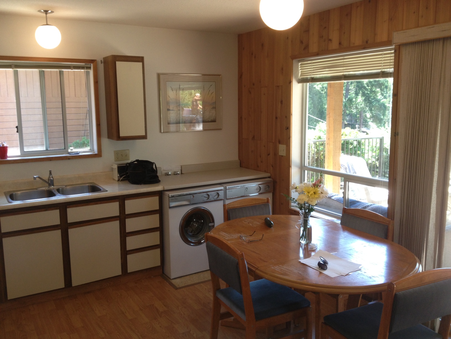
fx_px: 456
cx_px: 226
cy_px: 170
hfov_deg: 52.6
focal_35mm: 35
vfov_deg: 40.7
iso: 80
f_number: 2.4
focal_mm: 4.28
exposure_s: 1/60
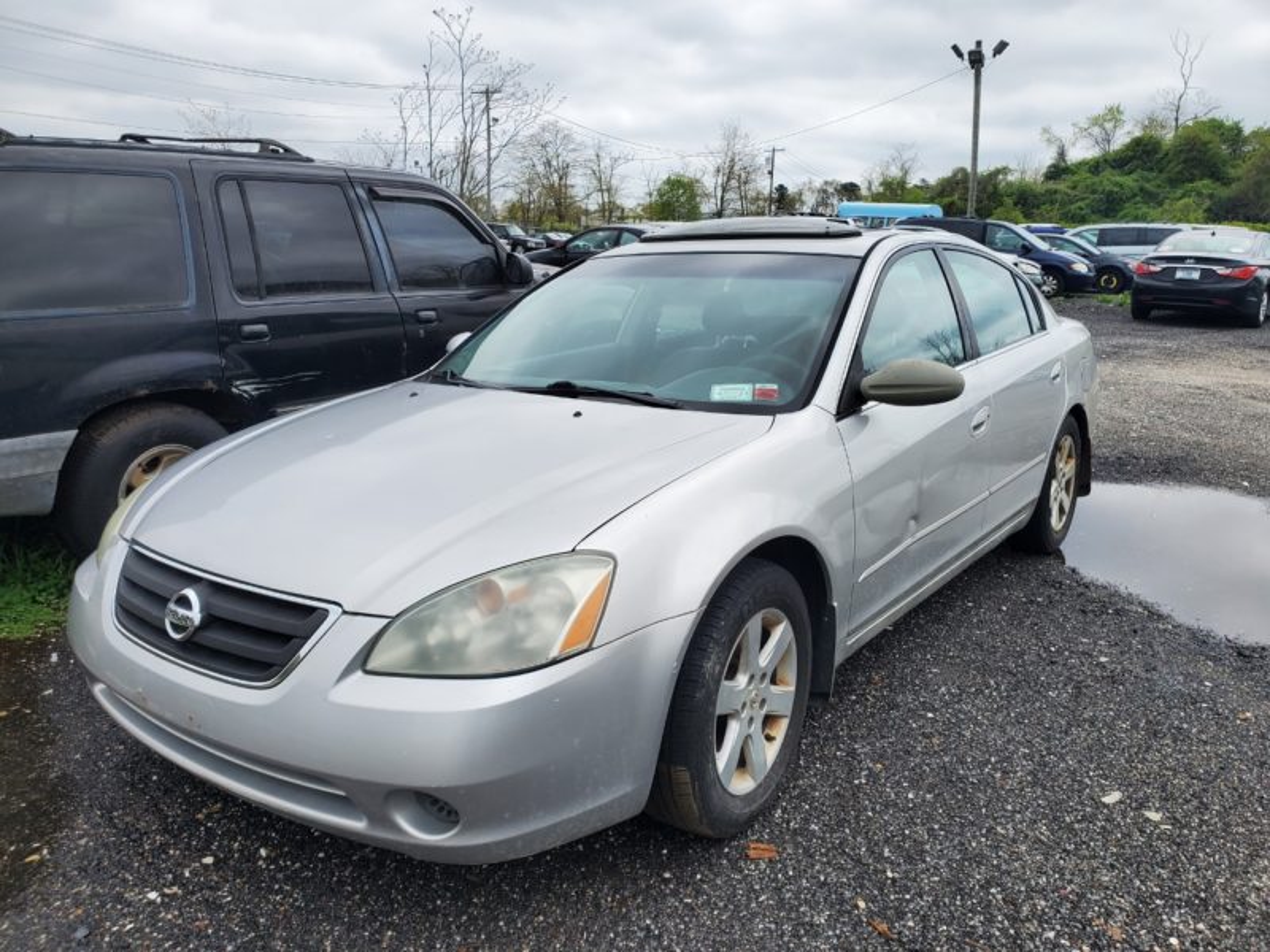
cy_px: 476
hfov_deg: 67.3
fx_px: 954
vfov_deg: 53.1
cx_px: 635
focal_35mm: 26
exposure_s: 1/1818
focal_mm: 4.3
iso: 50
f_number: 2.4
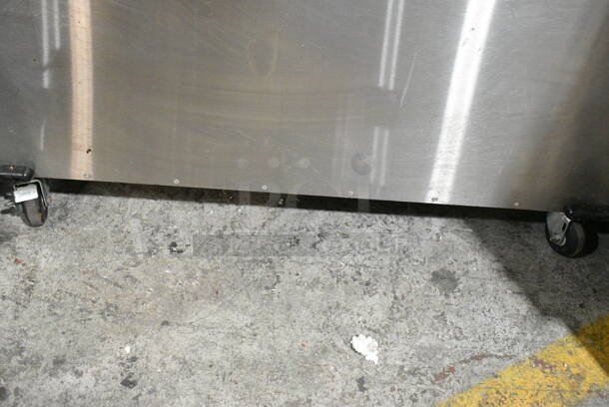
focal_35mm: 36
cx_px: 304
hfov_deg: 53.1
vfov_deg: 37.0
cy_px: 204
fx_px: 610
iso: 6400
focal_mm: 24
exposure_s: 1/200
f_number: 7.1
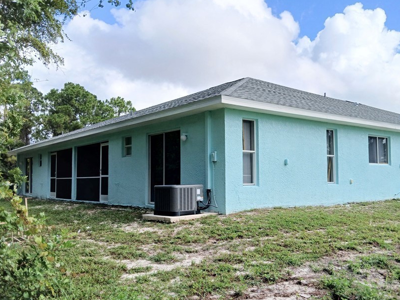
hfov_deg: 54.8
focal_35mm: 33
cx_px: 248
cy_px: 155
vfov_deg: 42.9
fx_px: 381
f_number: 1.8
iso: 20
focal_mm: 3.98
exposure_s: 1/853
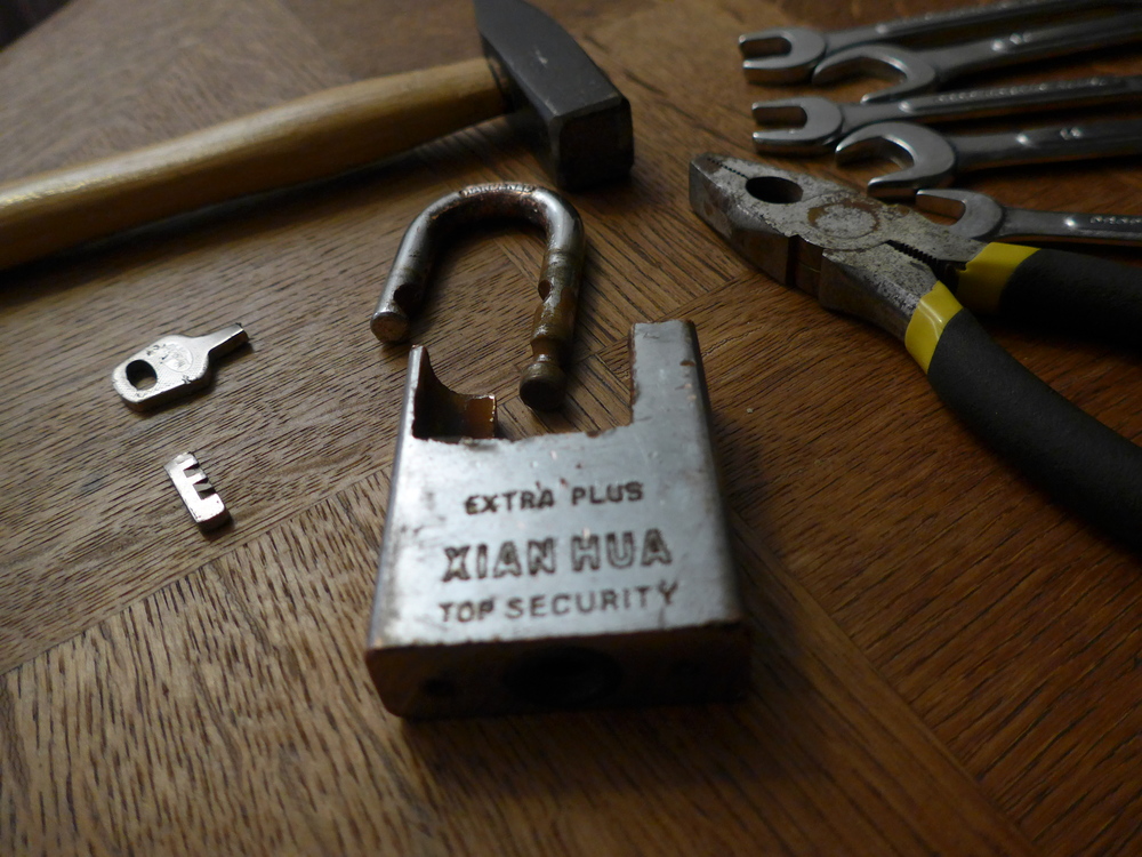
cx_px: 571
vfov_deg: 48.2
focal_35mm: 29
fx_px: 957
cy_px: 428
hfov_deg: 61.7
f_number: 2
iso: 400
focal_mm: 6
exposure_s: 1/15
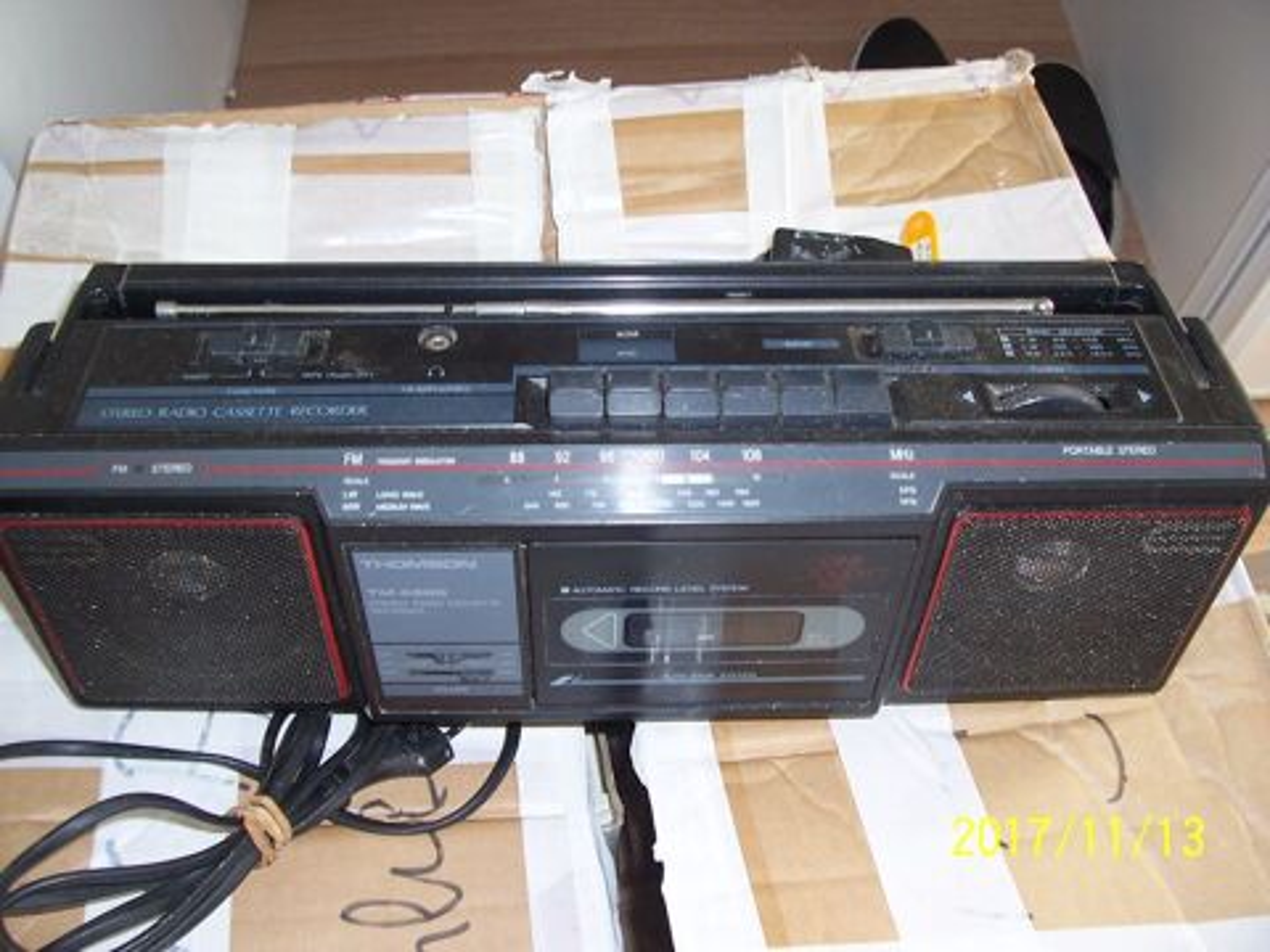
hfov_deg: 54.0
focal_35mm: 34
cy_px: 476
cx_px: 635
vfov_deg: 41.8
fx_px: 1247
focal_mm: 5.6
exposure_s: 1/60
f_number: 2.7
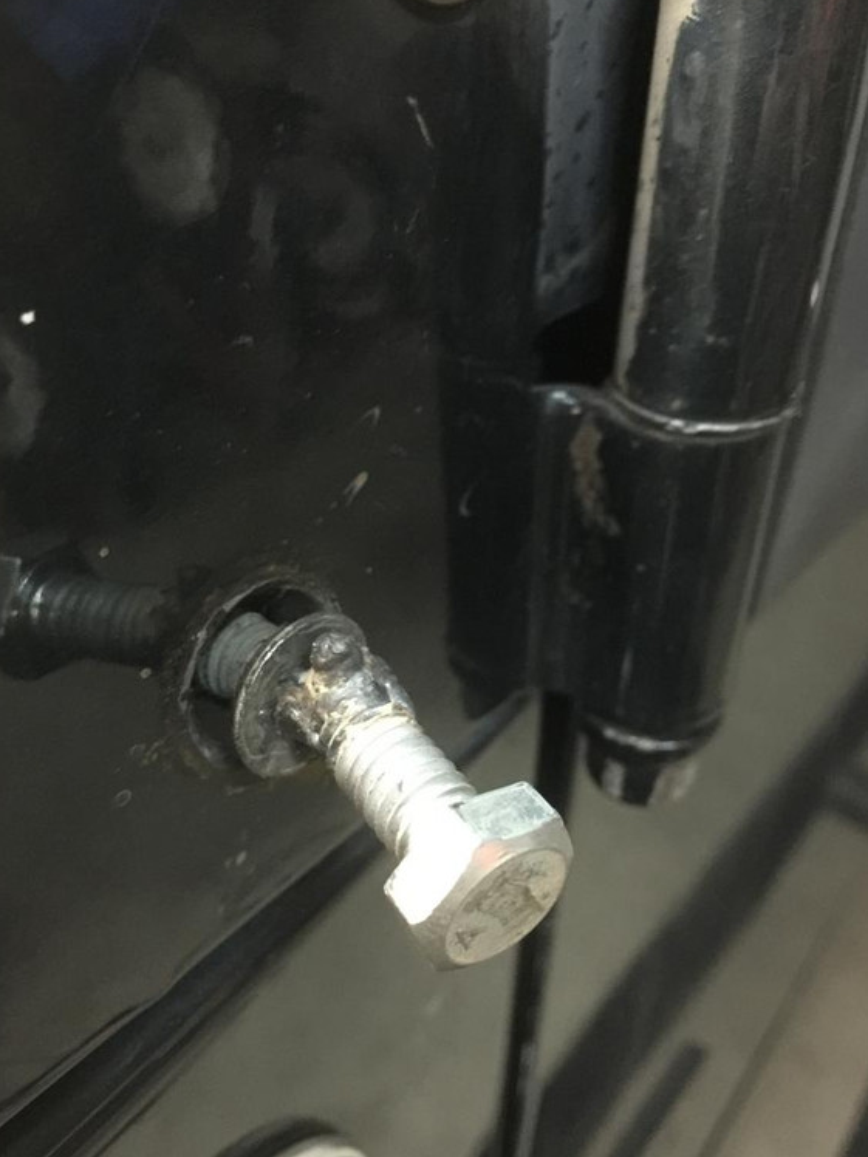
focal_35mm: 31
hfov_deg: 45.4
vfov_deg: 58.3
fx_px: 1036
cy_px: 600
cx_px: 413
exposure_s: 1/4
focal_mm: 4.15
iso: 250
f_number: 2.2
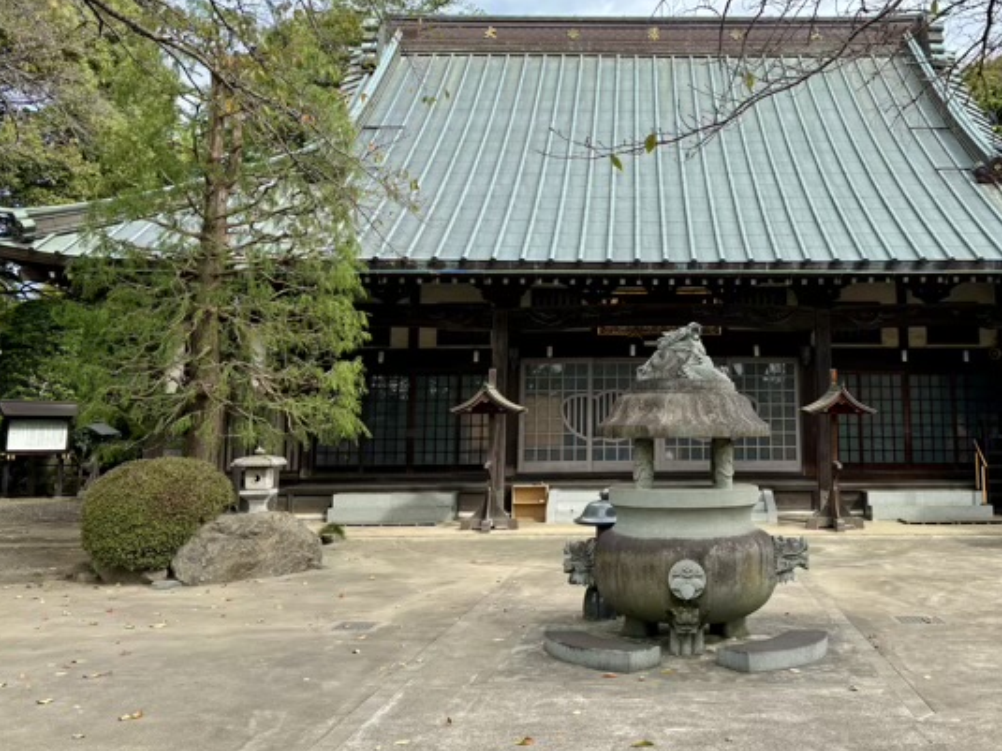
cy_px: 293
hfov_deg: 53.2
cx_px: 642
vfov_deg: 41.5
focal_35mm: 34
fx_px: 984
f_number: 1.6
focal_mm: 5.96
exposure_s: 1/1295
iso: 50
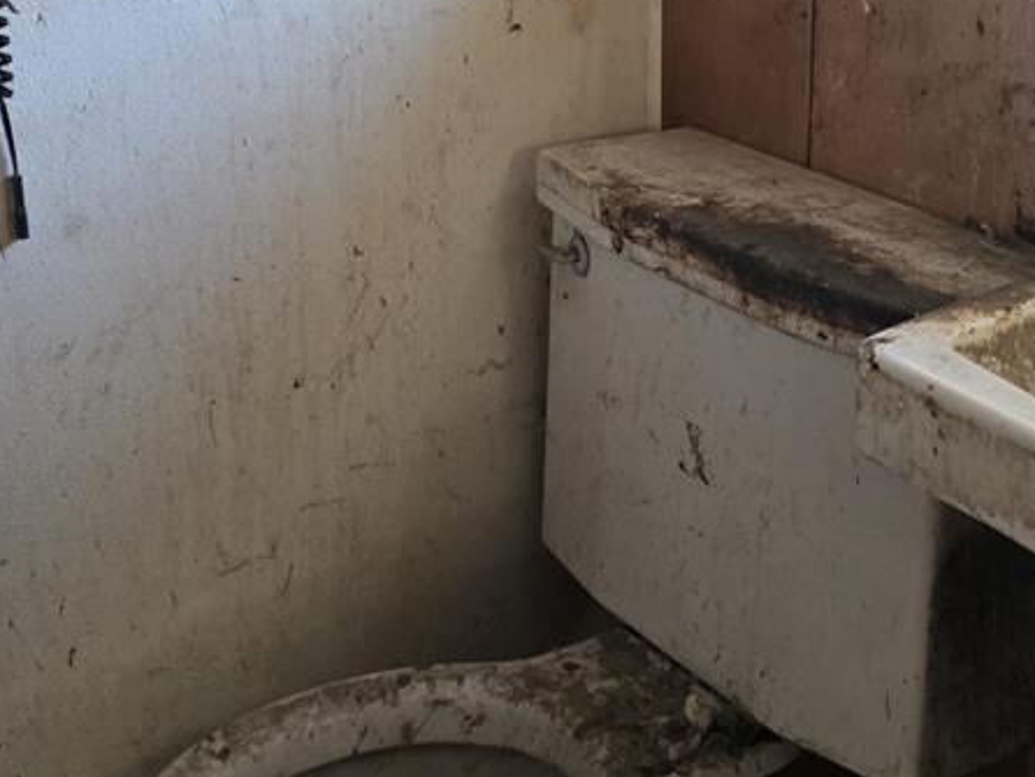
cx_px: 717
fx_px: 1974
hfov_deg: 29.1
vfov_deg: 21.7
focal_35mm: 66
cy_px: 58
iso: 500
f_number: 1.7
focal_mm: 6.3
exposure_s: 1/120
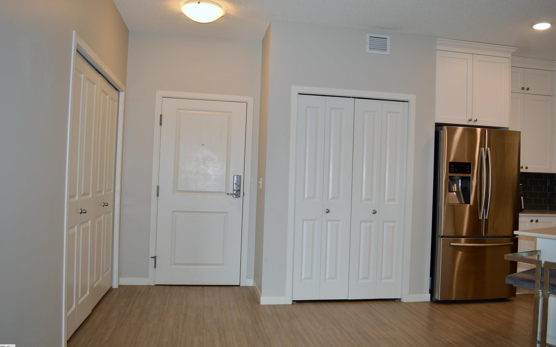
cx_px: 280
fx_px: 424
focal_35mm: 28
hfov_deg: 66.5
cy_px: 181
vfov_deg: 44.5
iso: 400
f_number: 3.5
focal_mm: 18
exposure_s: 1/60
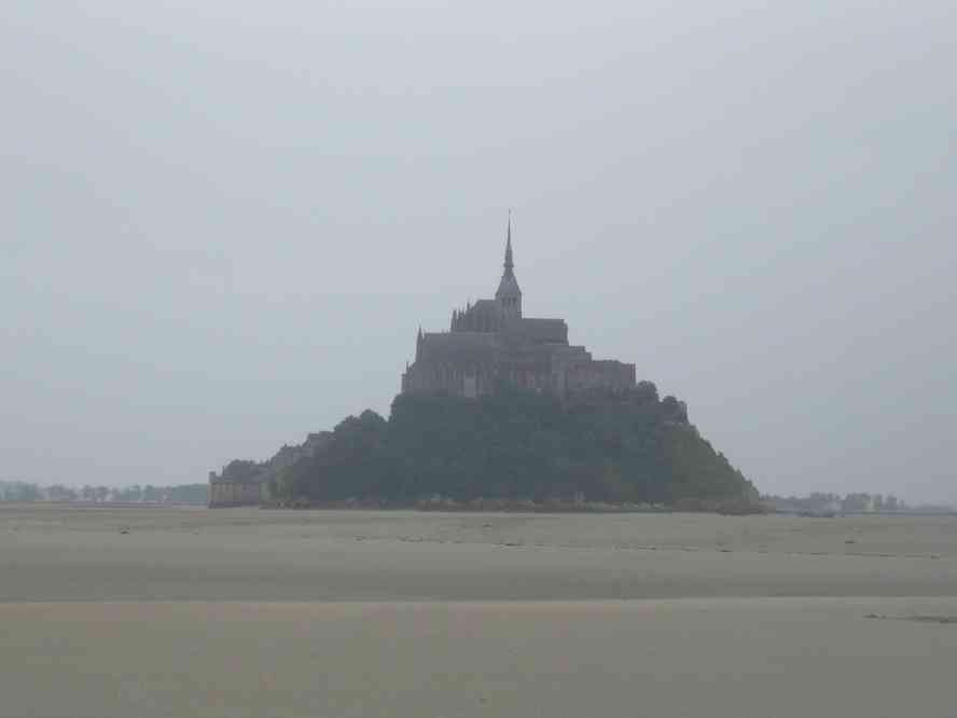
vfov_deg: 14.0
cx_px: 478
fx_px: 2930
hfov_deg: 18.5
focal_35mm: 106
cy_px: 359
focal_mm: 11.5
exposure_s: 1/640
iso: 100
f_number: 4
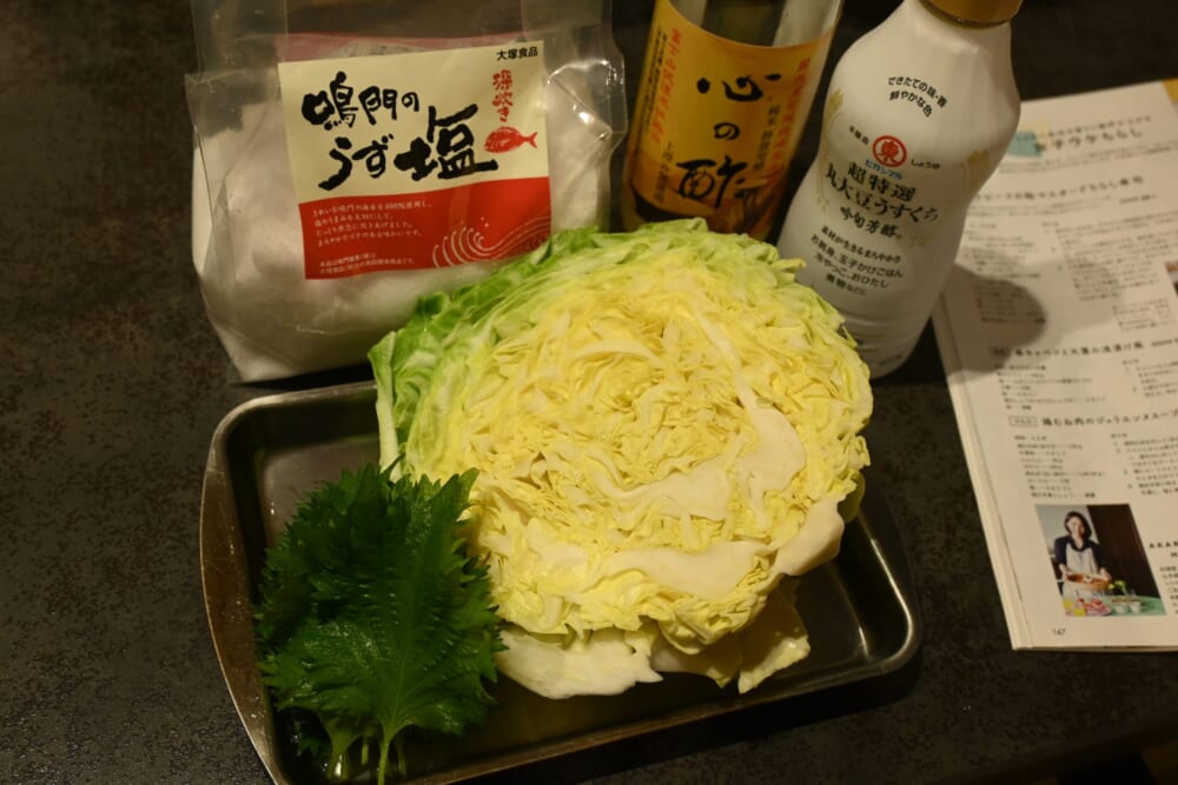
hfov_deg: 48.7
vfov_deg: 33.6
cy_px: 392
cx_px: 589
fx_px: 1301
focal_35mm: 40
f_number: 4.5
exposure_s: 1/40
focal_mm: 26.5
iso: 360
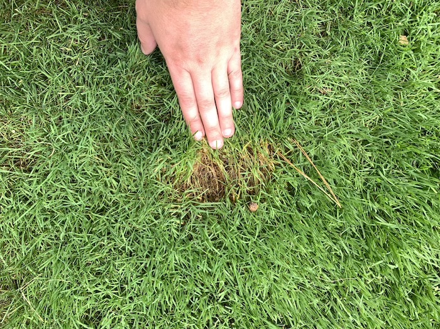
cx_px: 220
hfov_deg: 67.3
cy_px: 164
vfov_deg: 53.0
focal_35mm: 26
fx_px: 330
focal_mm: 4.25
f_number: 1.8
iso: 40
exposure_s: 1/121
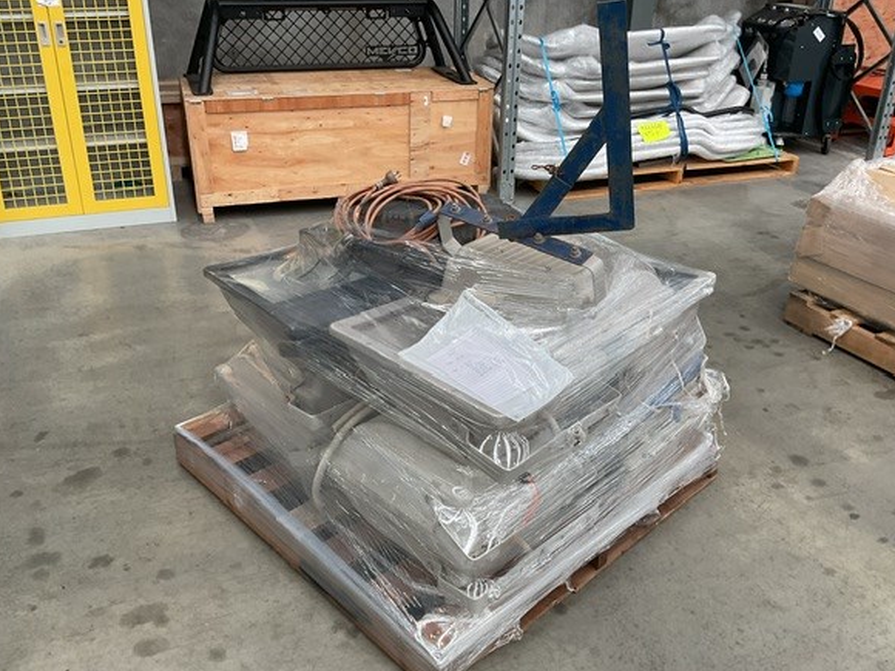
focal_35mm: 32
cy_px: 313
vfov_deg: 44.1
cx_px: 454
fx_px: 827
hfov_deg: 56.8
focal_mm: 3
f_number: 1.8
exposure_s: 1/120
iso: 64
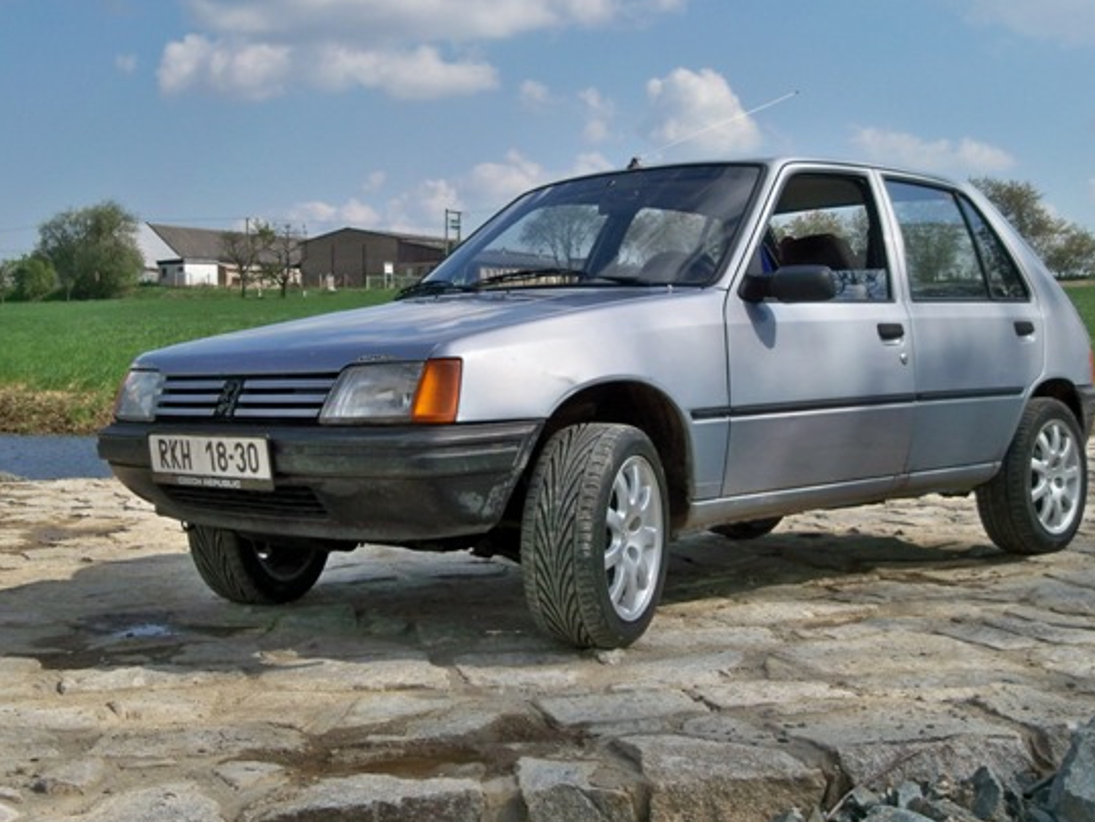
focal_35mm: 52
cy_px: 383
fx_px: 1646
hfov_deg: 36.8
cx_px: 503
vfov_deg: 28.0
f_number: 3.5
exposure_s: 1/1000
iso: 80
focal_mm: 6.2
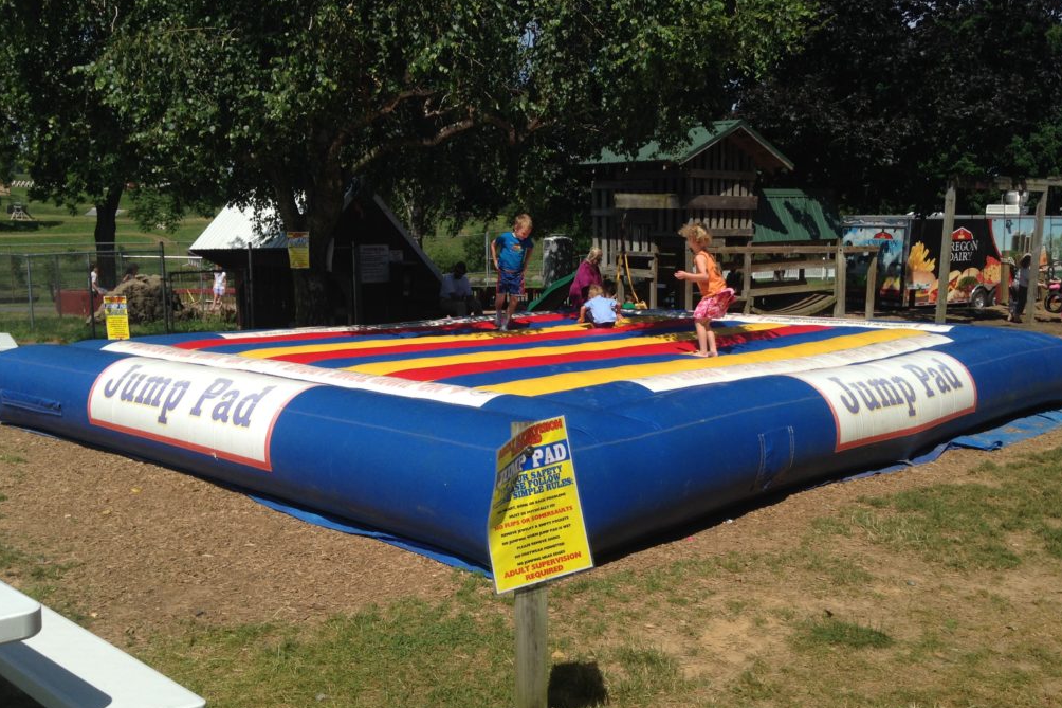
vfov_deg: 37.8
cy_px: 365
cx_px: 535
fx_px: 1032
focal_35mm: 35
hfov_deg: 54.4
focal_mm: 4.12
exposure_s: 1/2262
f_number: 2.4
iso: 50
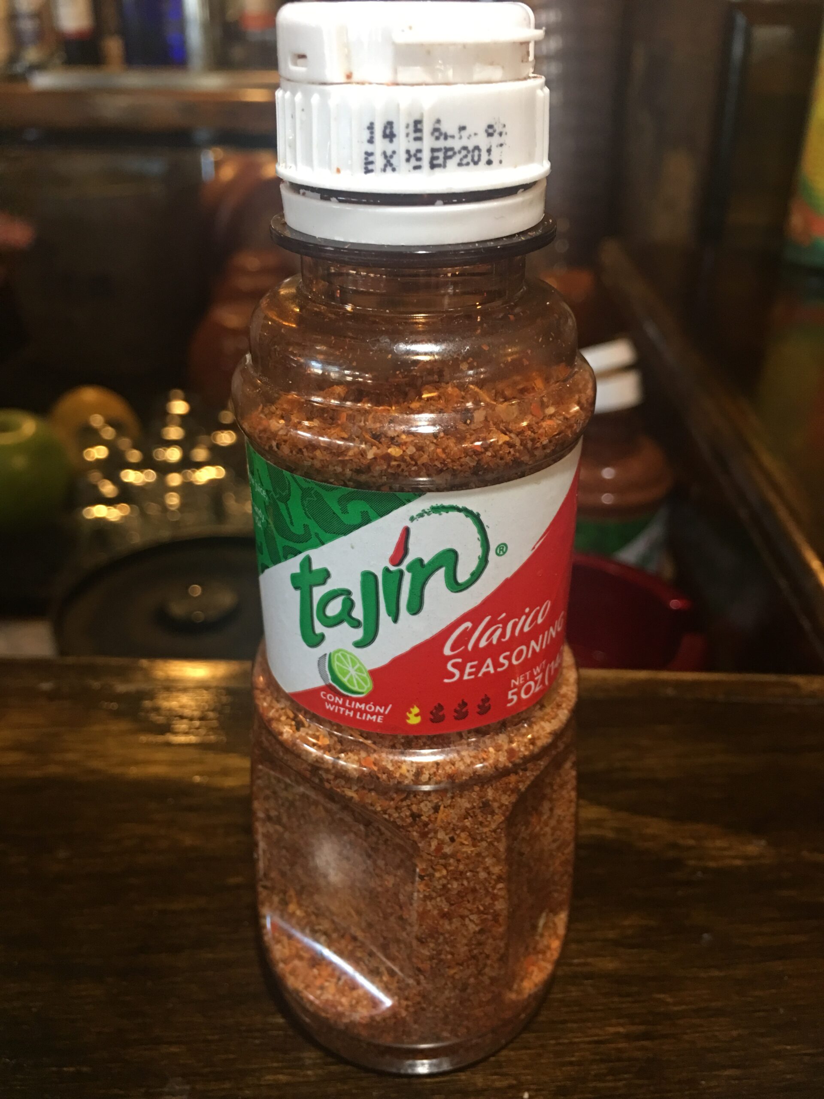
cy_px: 550
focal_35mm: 29
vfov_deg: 61.7
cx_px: 412
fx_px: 920
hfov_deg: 48.2
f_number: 2.2
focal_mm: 4.15
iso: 100
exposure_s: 1/15
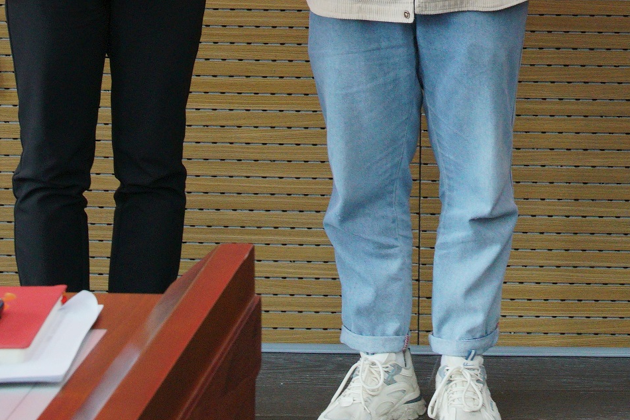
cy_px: -404
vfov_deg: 9.2
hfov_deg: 14.4
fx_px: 2444
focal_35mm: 140
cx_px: 690
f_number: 5.6
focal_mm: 33.4
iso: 1000
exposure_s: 1/60
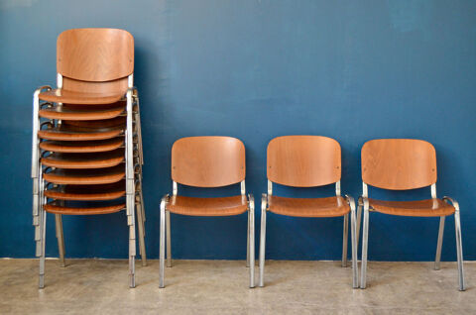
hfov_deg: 49.6
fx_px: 515
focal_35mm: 39
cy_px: 158
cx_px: 238
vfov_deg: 34.1
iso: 1250
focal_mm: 26
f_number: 4.2
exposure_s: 1/30
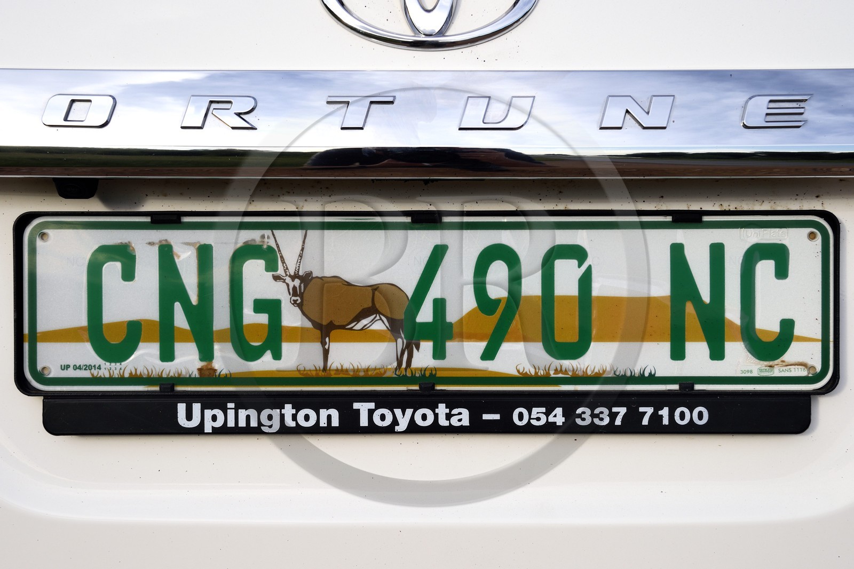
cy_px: 284
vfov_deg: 28.1
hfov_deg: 41.1
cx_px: 427
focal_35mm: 48
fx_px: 1138
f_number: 9
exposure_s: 1/250
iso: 200
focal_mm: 48
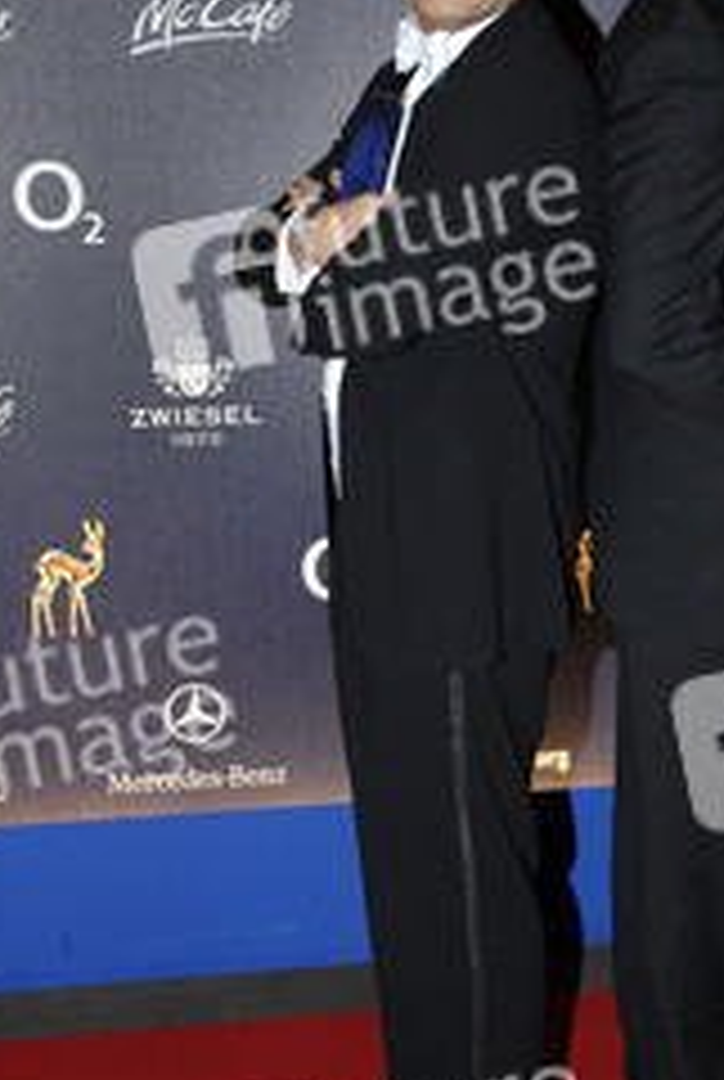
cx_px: 499
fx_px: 1952
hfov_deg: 20.9
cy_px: 500
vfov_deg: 30.9
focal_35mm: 65
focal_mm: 26
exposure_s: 1/125
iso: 500
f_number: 6.3
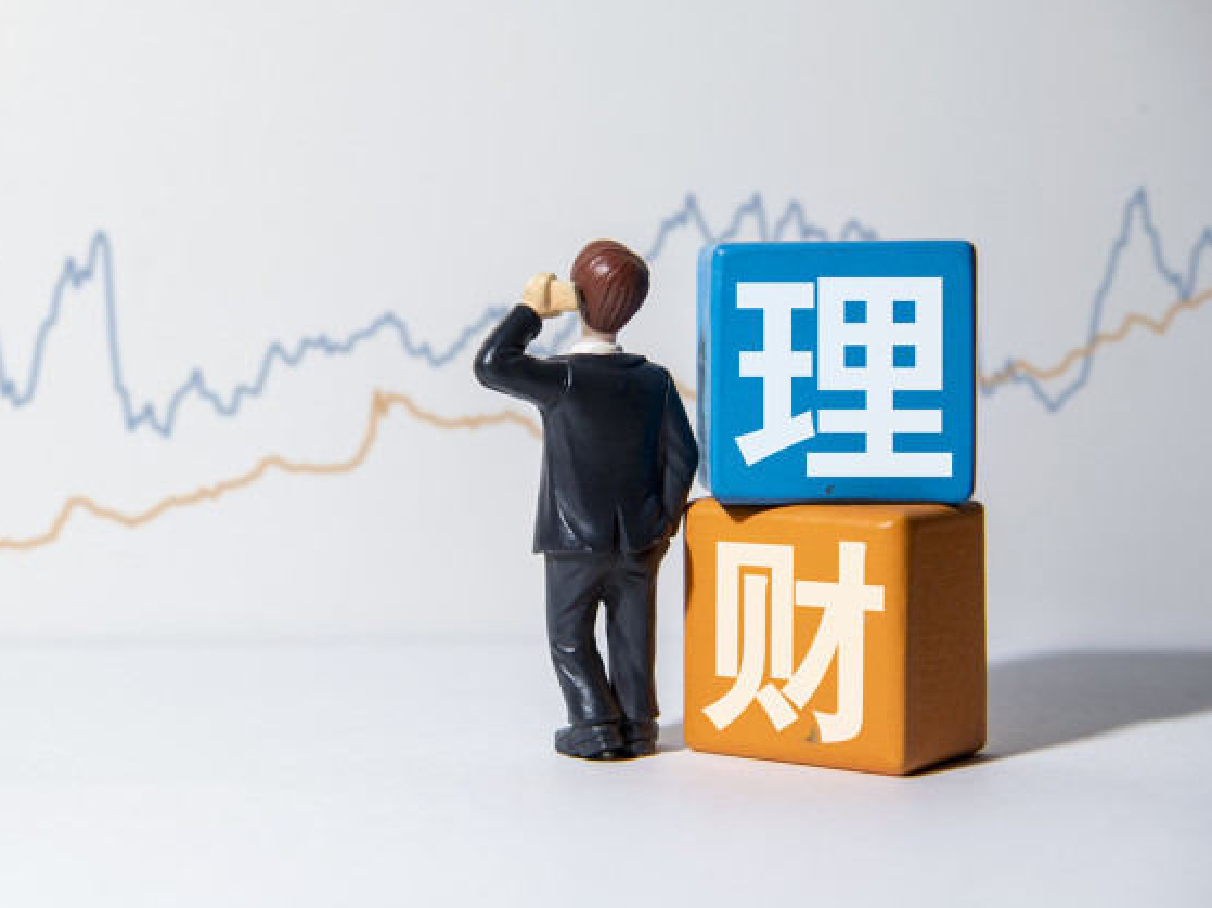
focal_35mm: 77
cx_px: 523
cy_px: 457
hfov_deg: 25.3
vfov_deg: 19.1
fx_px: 2695
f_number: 9
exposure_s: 1/400
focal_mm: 70
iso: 160
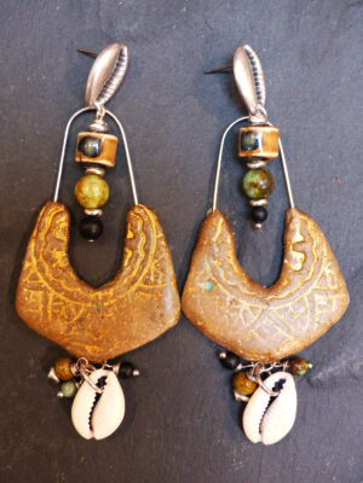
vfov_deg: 38.9
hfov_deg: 29.7
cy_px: 242
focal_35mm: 49
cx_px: 182
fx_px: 685
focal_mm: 8.7
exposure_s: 1/25
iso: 400
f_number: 2.8
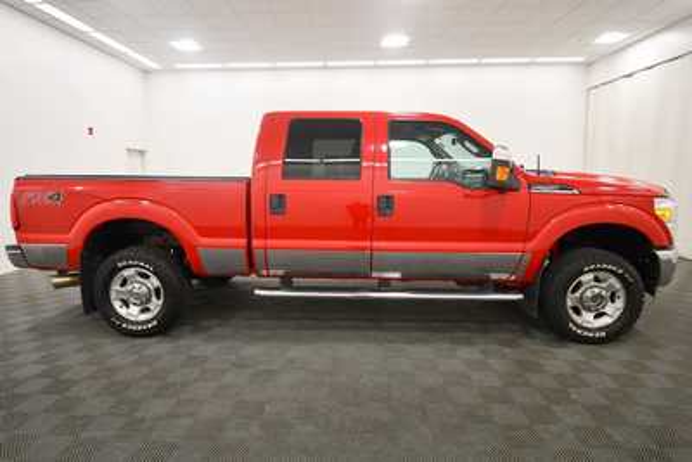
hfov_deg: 86.9
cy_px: 231
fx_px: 365
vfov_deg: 64.6
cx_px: 346
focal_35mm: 19
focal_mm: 13
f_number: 4.8
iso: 800
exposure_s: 1/160
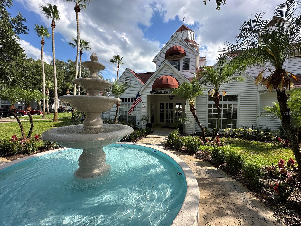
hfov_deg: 102.1
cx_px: 150
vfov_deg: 85.7
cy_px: 113
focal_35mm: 14
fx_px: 122
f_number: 2.2
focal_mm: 2.22
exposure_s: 1/1401
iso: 50
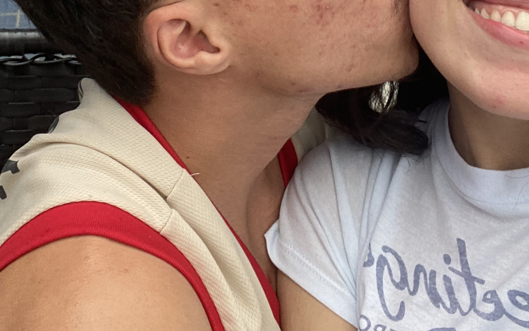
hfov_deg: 32.5
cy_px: -99
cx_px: 244
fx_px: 908
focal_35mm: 63
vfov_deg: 19.1
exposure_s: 1/122
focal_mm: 2.71
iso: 64
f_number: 2.2
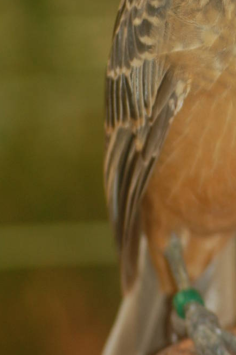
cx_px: 251
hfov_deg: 1.9
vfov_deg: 2.8
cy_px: 23
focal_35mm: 728
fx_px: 7173
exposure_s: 1/60
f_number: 5.6
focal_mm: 200
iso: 400
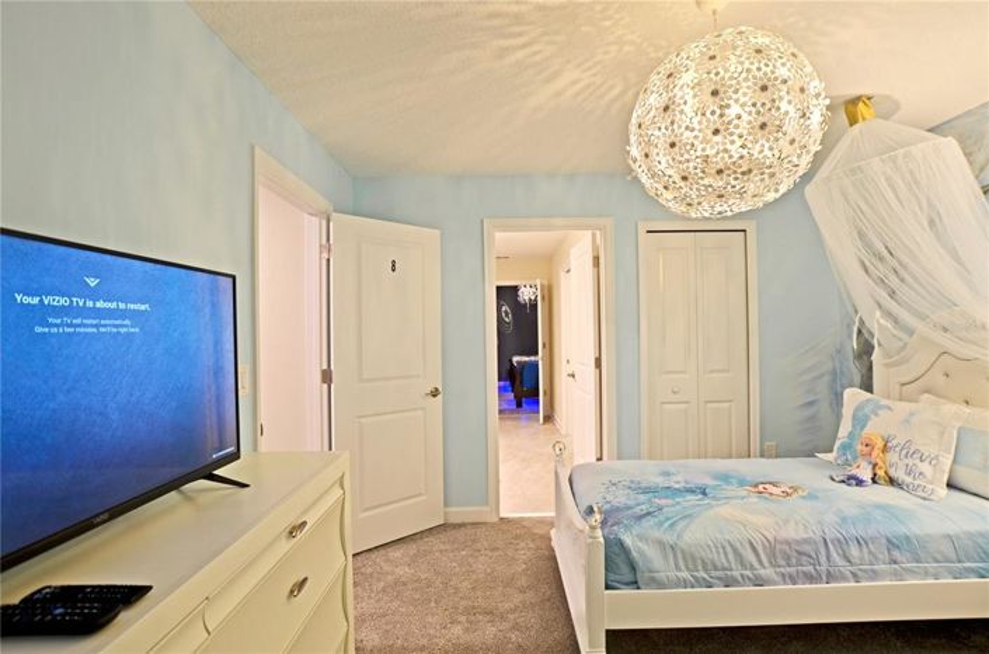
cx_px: 494
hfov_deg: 100.5
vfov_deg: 77.0
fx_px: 411
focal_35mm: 15
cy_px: 327
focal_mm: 10
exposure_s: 1/10
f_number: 4.5
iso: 125
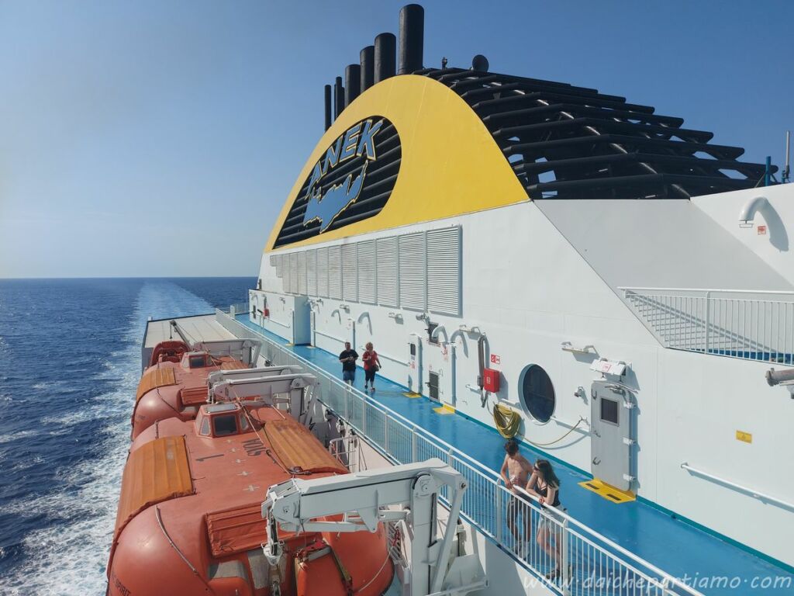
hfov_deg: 71.6
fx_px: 550
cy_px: 298
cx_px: 397
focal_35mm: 24
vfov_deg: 56.8
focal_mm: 5.23
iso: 32
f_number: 1.8
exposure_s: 1/2726
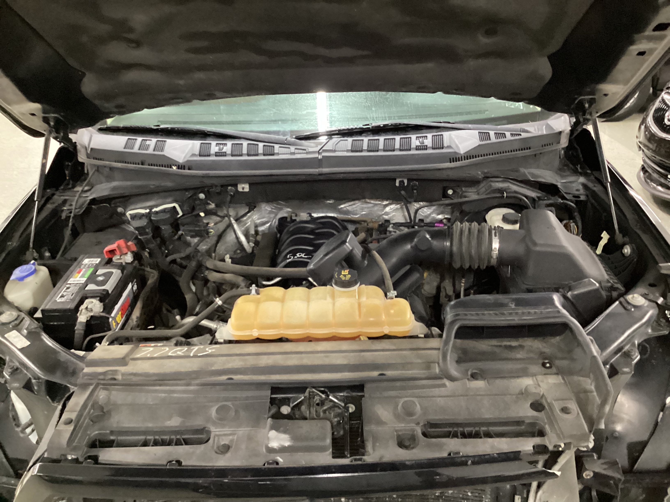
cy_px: 251
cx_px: 335
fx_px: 600
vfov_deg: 45.4
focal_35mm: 31
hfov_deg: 58.4
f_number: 2.4
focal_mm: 3.3
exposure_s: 1/24
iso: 800
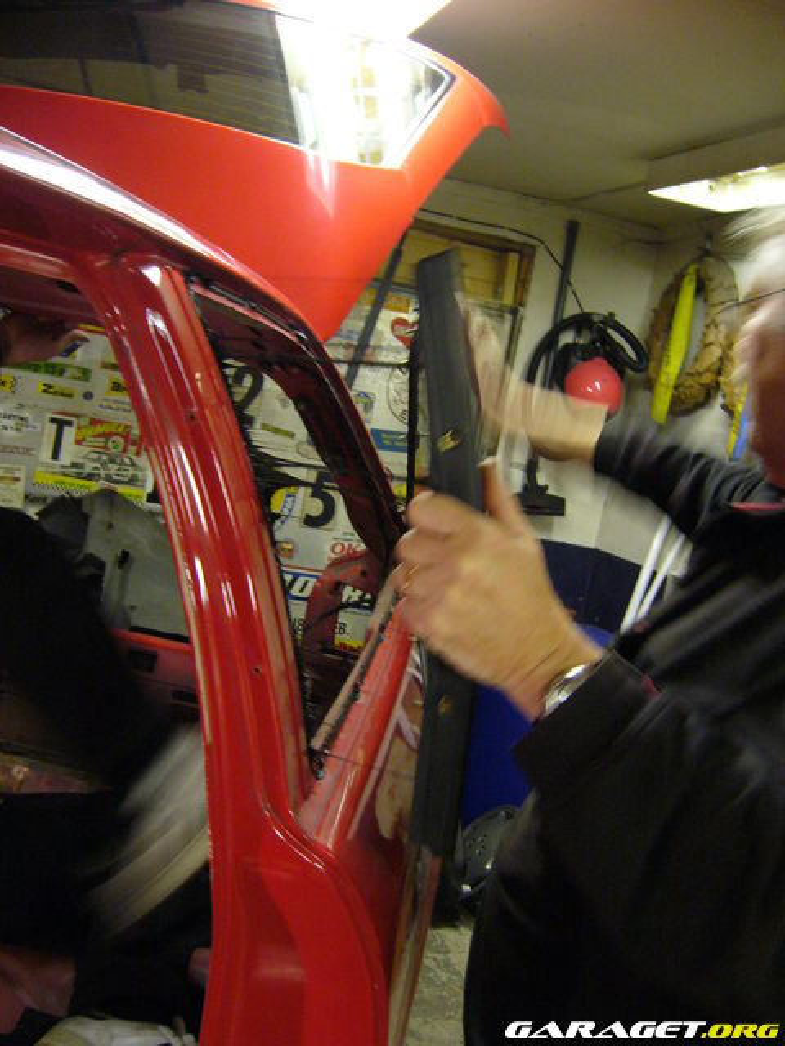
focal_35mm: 35
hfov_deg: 40.7
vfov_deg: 52.6
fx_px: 1058
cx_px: 392
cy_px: 523
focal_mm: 5.8
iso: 200
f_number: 2.8
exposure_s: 1/8
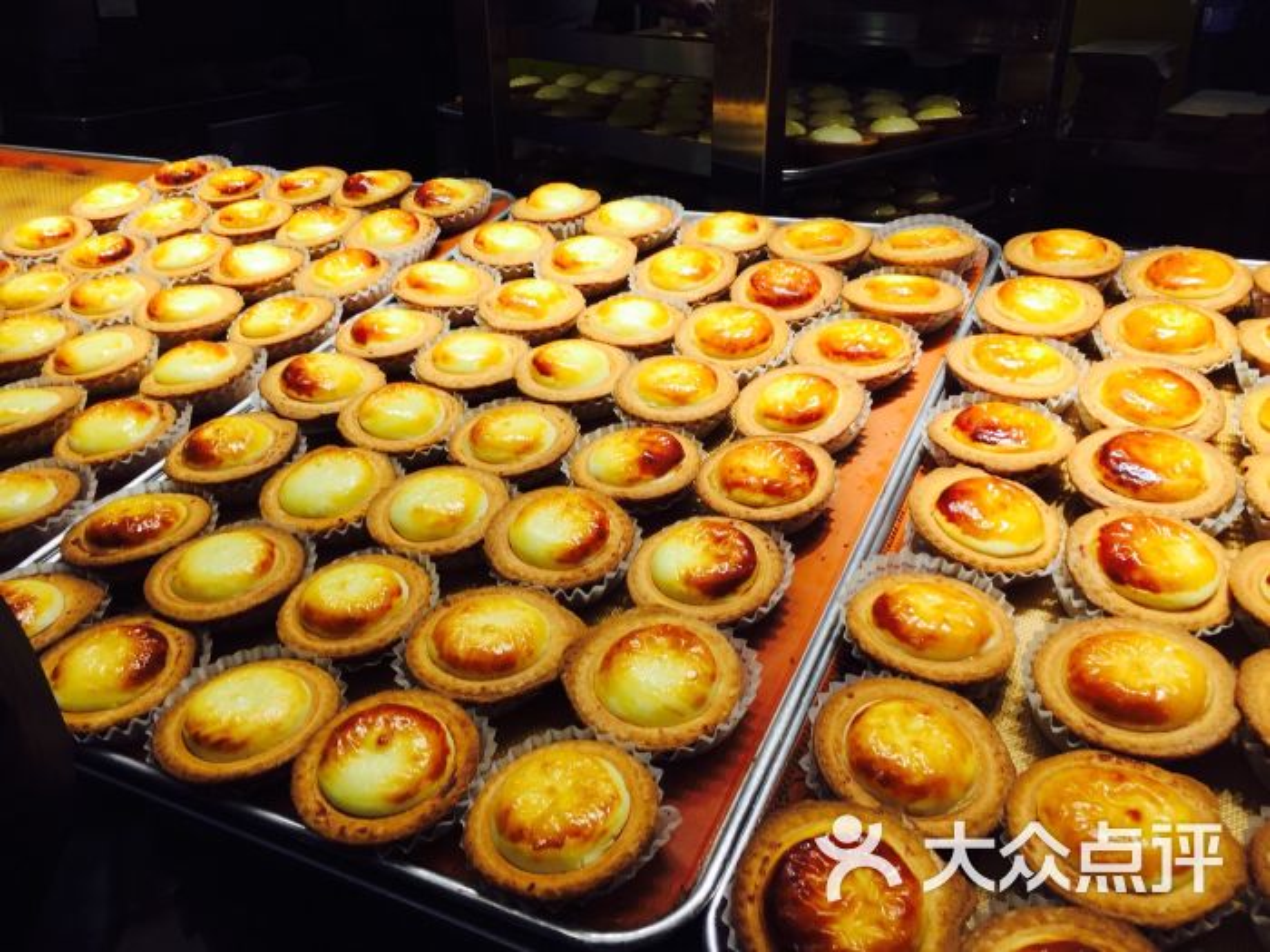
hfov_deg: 61.7
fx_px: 1064
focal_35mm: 29
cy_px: 476
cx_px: 635
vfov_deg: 48.2
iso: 32
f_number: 2.2
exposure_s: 1/100
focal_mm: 4.15
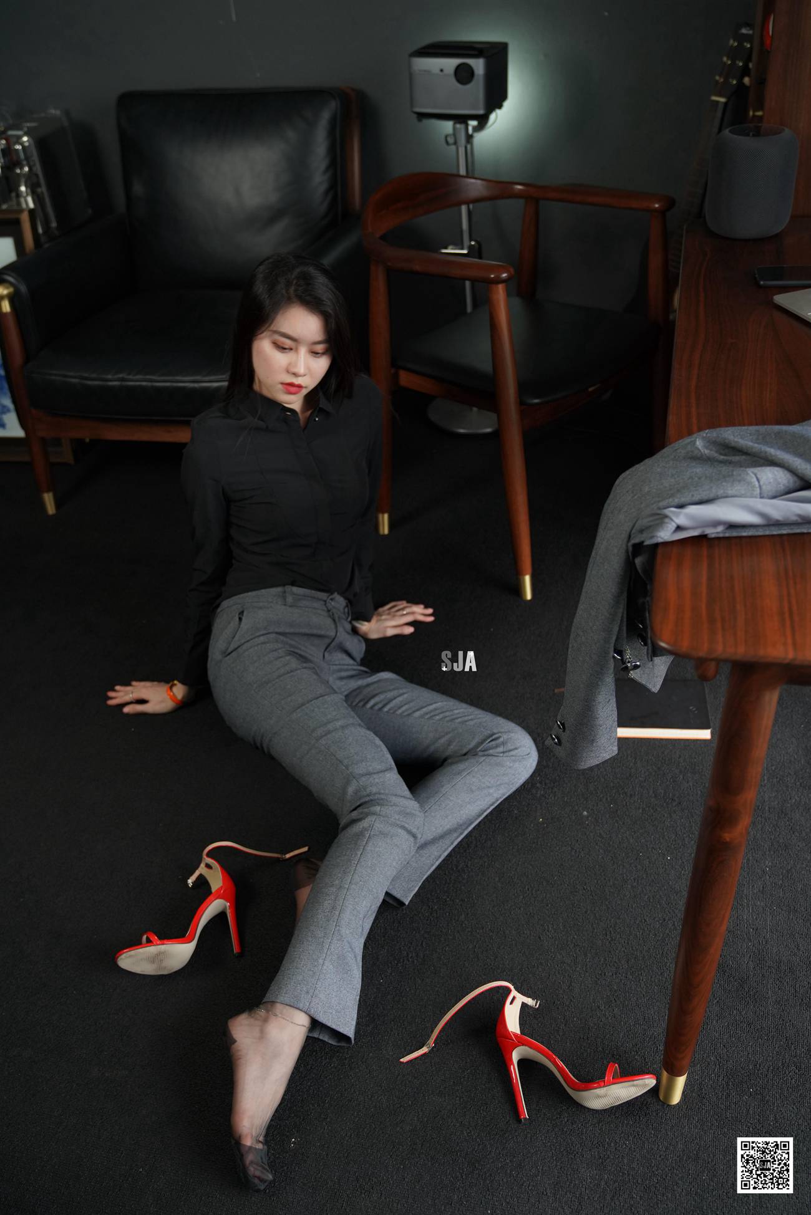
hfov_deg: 41.1
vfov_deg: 58.7
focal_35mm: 32
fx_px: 1081
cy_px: 608
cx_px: 406
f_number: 3.5
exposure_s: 1/125
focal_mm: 32
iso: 1000
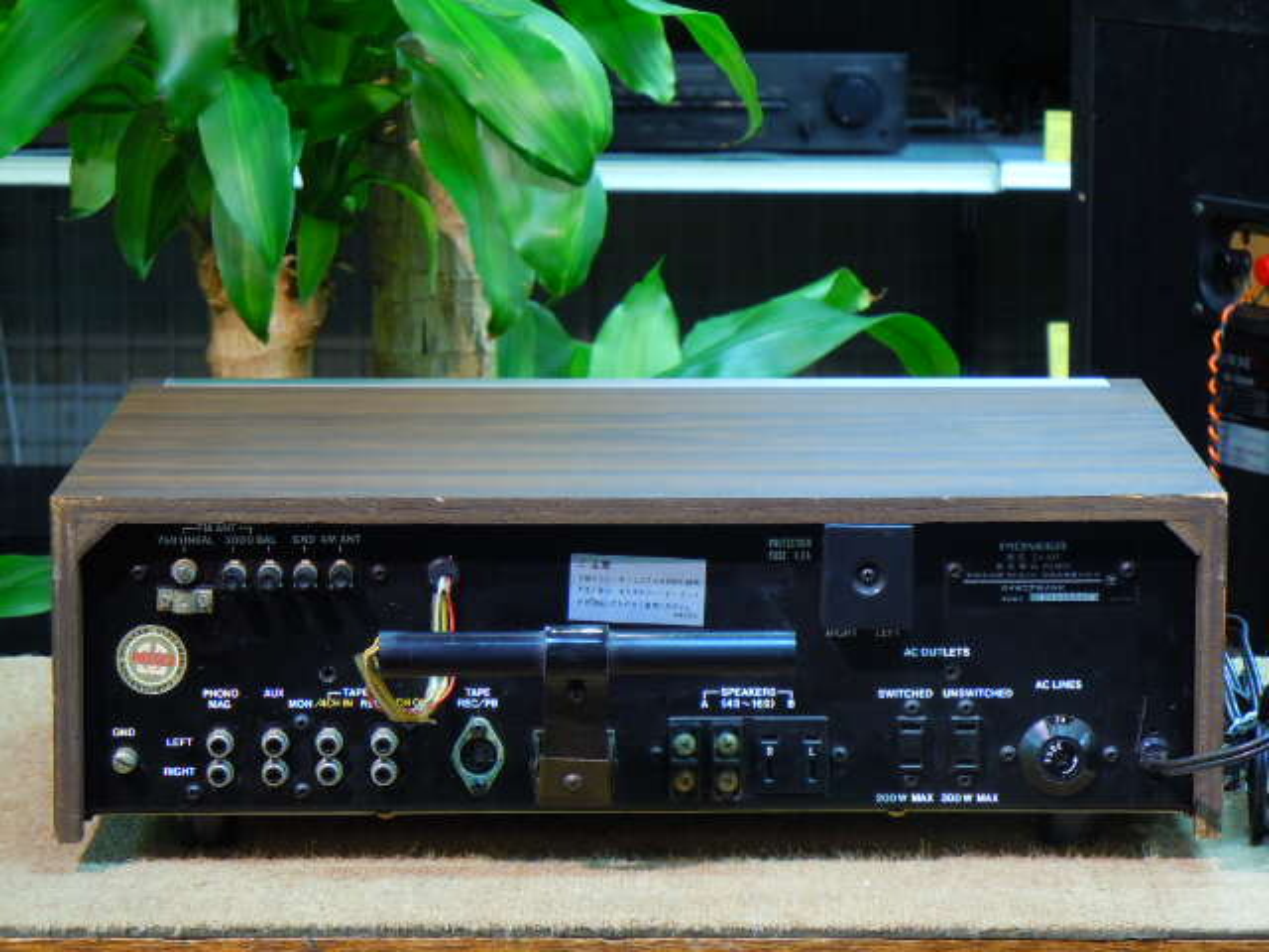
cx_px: 634
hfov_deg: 14.8
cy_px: 476
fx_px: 4876
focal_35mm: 133
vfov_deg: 11.1
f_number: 4.6
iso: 100
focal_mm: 24
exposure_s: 1/2
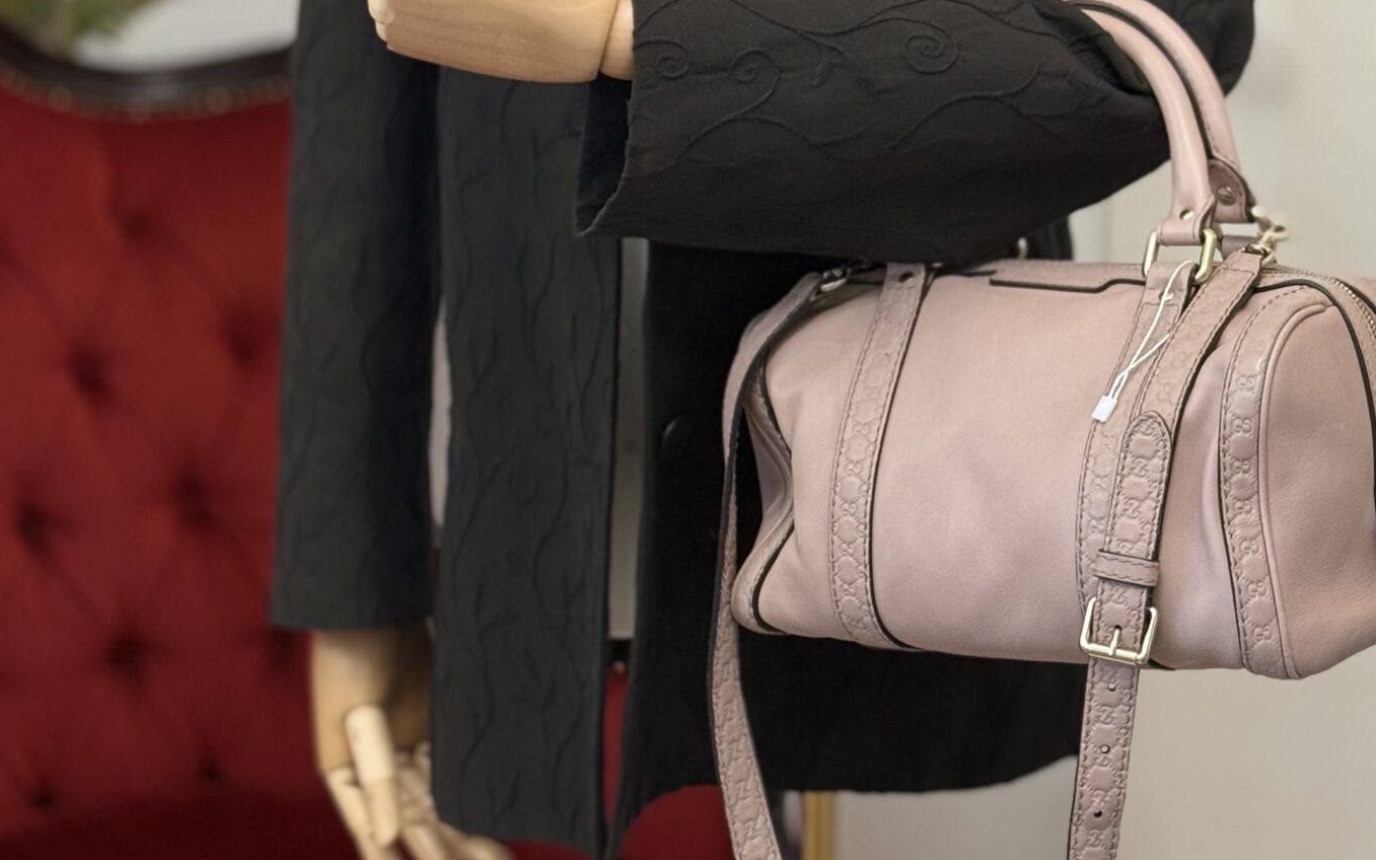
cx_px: 971
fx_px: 3600
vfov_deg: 13.4
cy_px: -58
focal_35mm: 96
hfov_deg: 21.5
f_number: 1.78
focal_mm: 6.76
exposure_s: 1/50
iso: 125
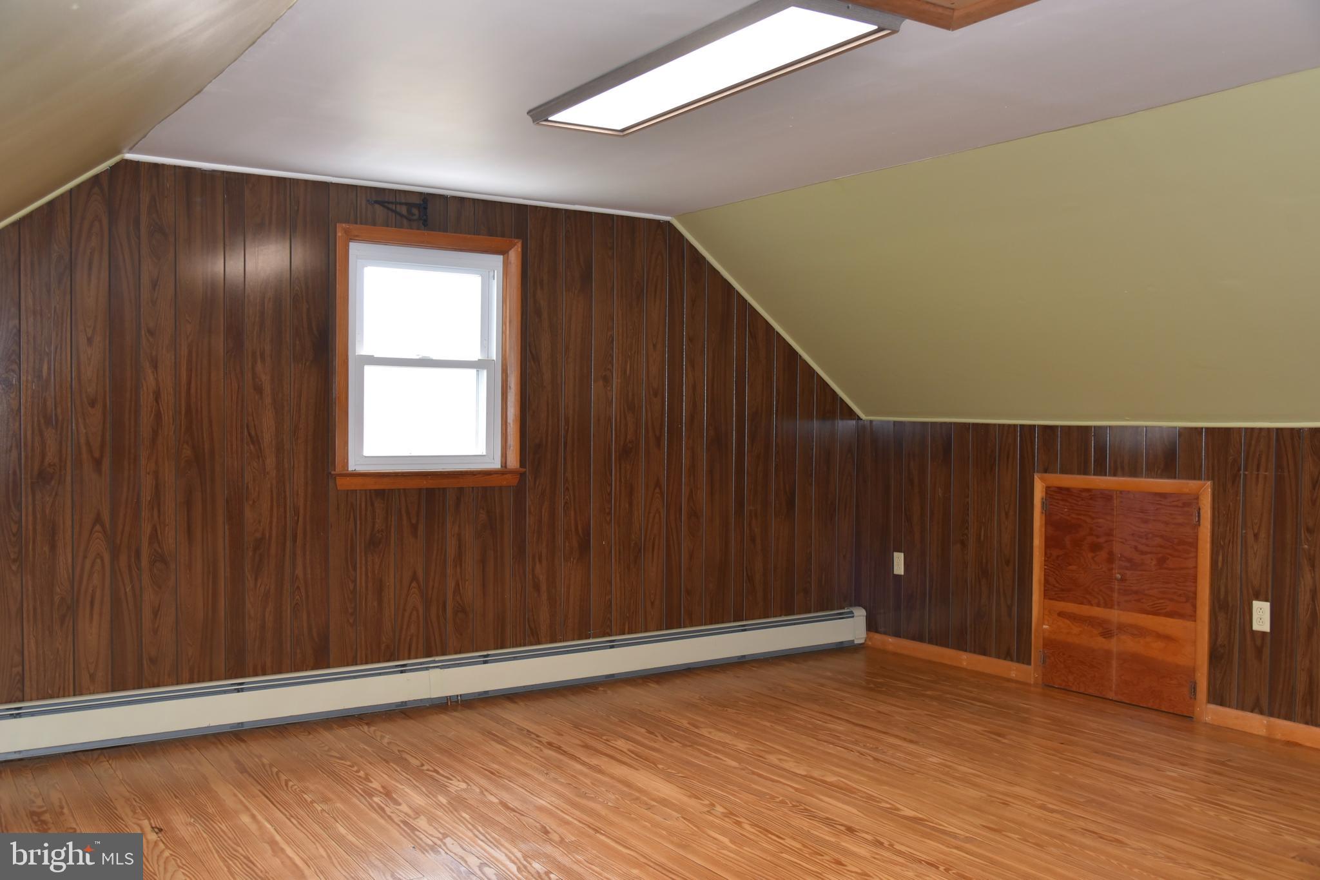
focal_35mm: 31
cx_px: 660
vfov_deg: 42.3
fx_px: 1137
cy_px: 440
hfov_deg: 60.3
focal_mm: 31
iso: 800
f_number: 5
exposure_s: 1/100
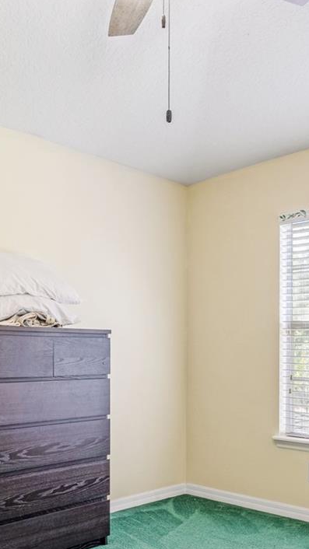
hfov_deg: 30.2
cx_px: 131
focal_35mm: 39
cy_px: 344
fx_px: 571
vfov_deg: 50.9
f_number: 9
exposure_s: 1/160
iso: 250
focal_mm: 11
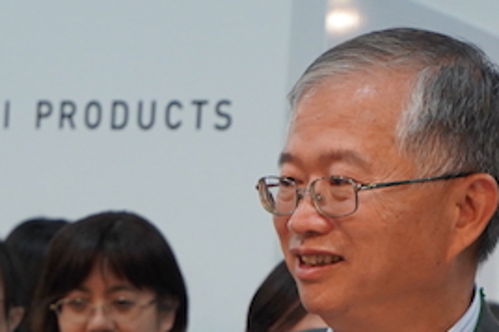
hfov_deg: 13.1
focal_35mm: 157
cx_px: 266
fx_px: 2174
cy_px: 642
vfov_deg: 8.3
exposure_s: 1/160
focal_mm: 35
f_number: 4
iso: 1600
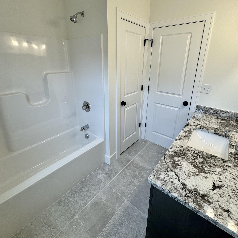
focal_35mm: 17
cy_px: 100
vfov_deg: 83.3
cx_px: 120
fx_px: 132
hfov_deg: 84.0
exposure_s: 1/120
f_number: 2.2
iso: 64
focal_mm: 2.22
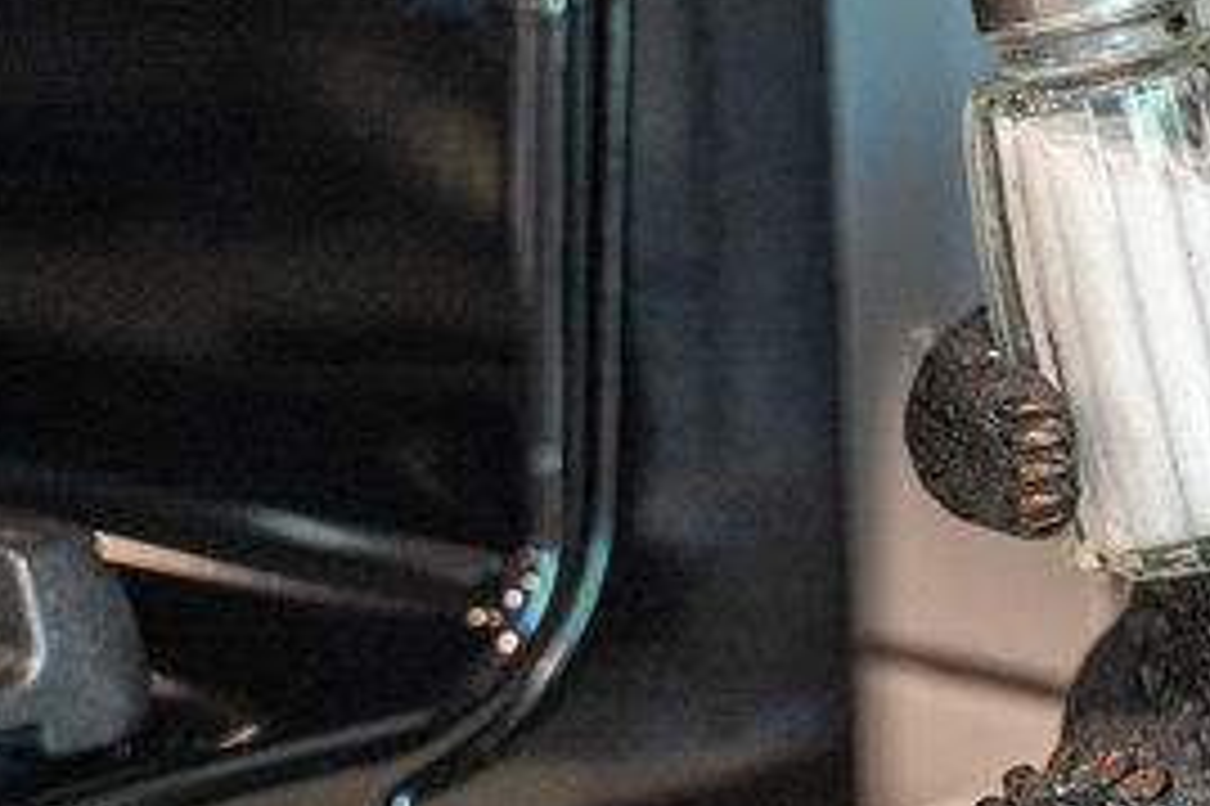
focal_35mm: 99
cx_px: 1511
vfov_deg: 13.8
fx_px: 3325
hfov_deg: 19.3
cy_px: 252
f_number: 3.5
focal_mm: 37
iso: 500
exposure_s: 1/60
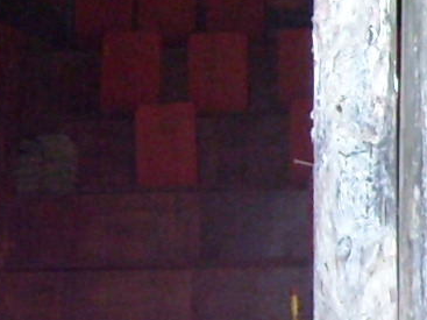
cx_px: 1062
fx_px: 3046
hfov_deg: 7.4
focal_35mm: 247
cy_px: 221
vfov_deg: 6.0
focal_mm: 5.7
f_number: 2.8
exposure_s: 1/60
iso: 259
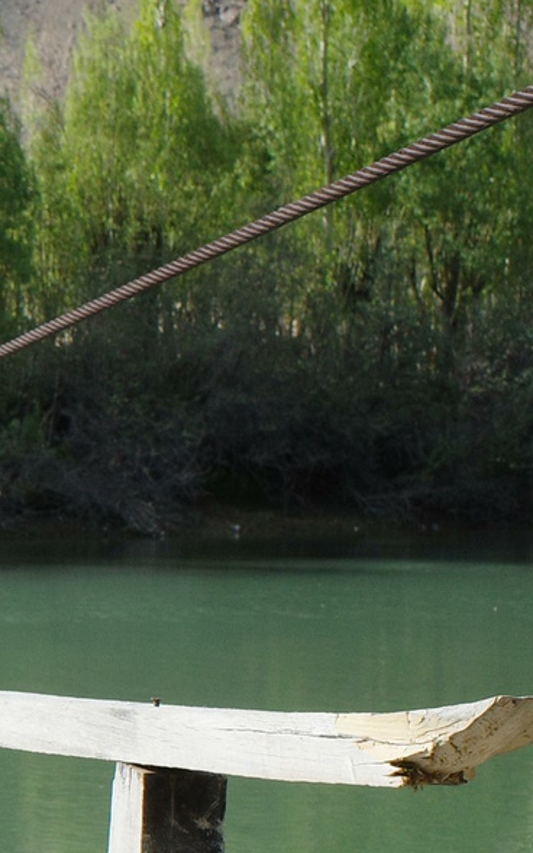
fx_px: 2883
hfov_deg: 9.0
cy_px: 570
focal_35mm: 124
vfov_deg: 16.8
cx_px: -930
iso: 200
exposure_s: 1/320
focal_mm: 18.3
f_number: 6.3
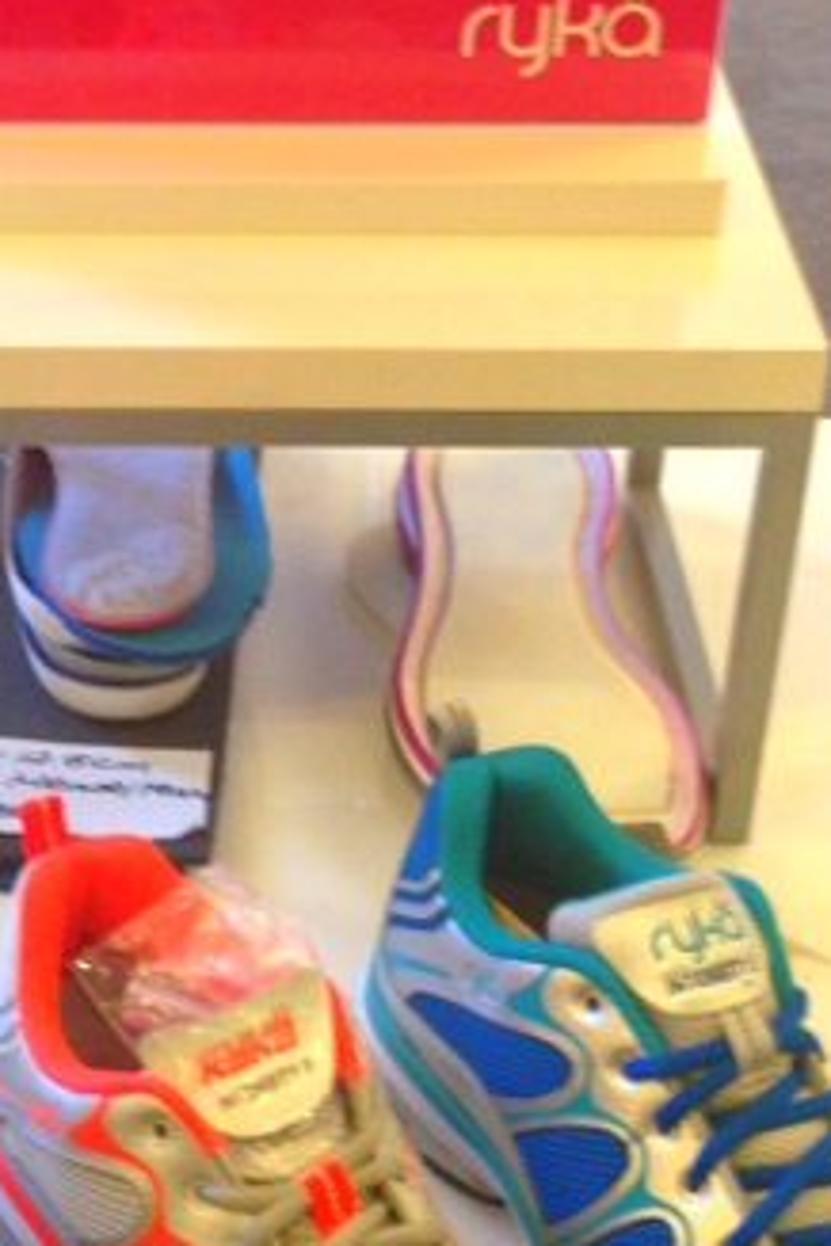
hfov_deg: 16.1
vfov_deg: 24.2
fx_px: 2908
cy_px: 575
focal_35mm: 84
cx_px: 137
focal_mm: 4.12
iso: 64
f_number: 2.4
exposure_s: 1/20
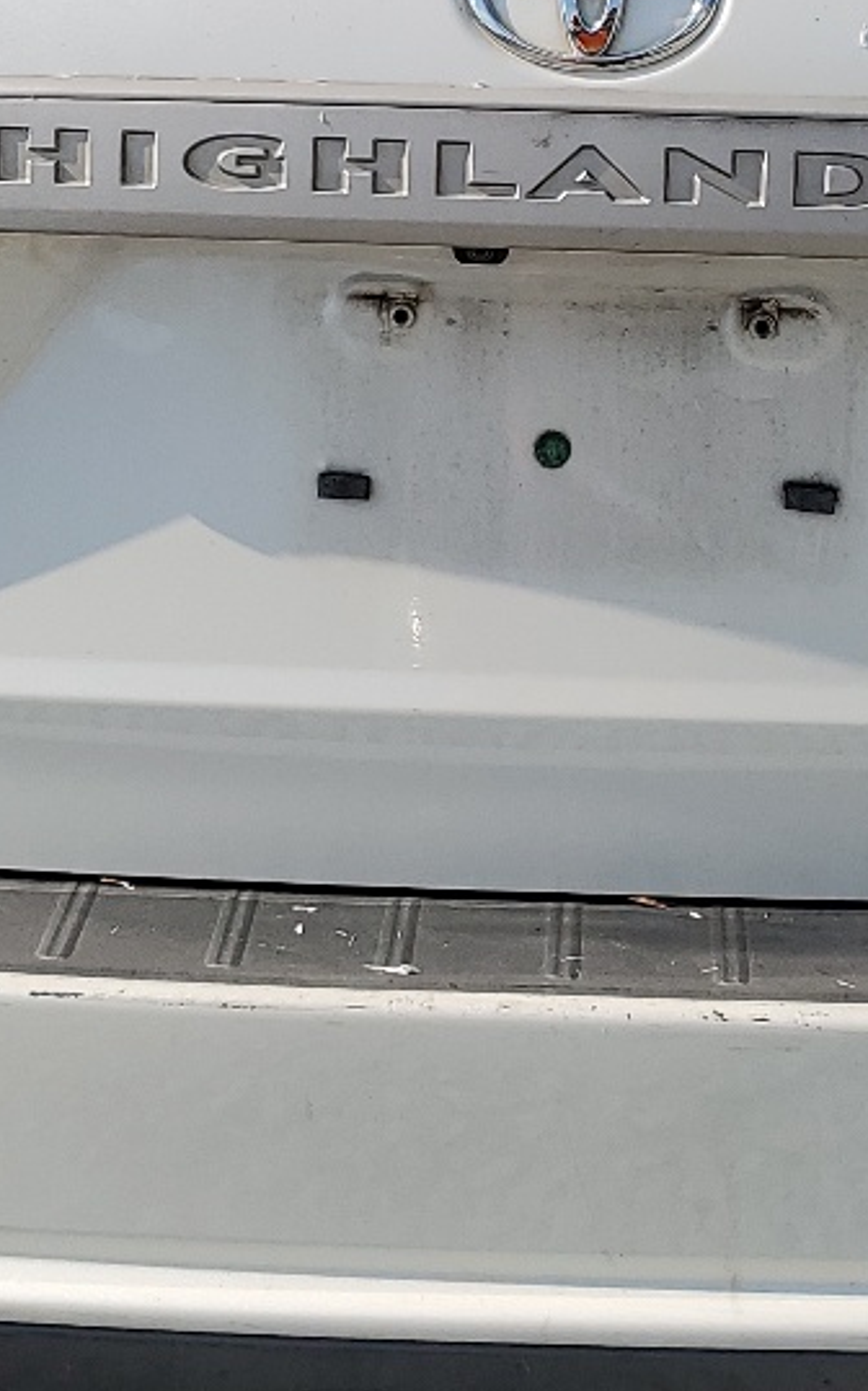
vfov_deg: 24.8
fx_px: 3105
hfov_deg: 15.8
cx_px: 641
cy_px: 274
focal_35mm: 82
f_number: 1.5
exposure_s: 1/5000
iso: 50
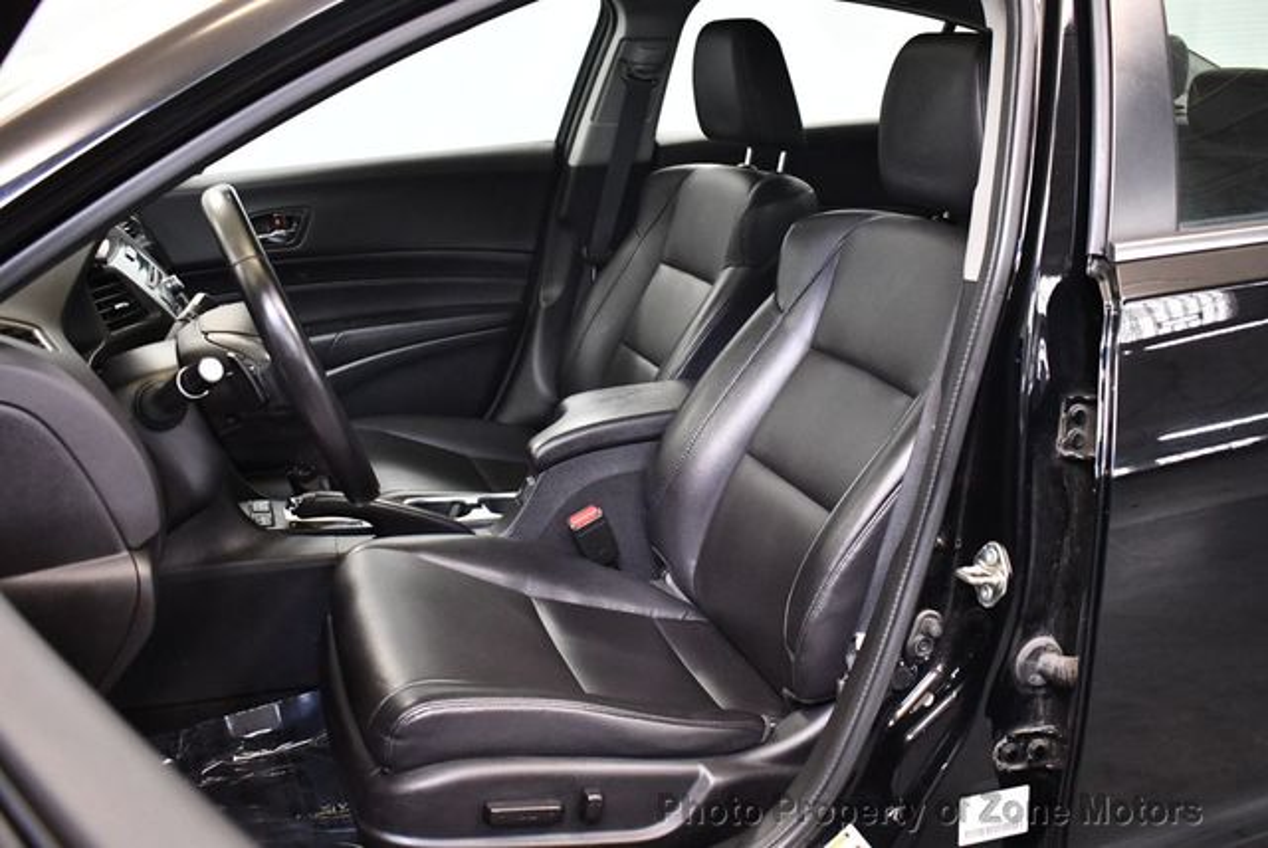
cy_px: 424
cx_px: 634
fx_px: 1269
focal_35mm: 36
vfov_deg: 36.9
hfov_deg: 53.1
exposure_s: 1/125
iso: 3200
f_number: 3.5
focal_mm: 18
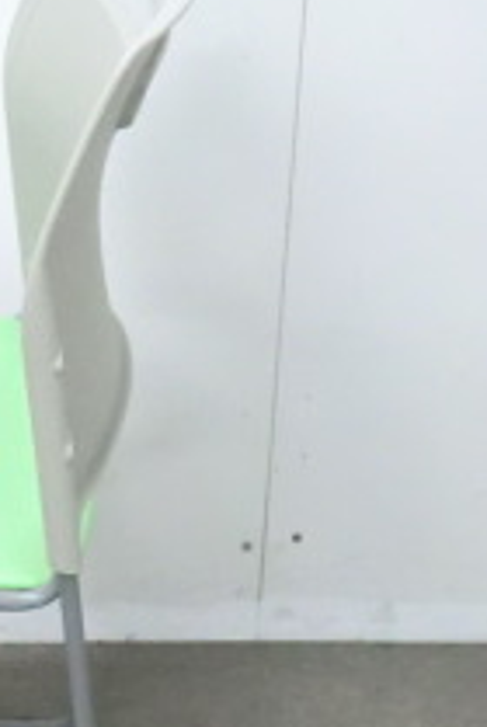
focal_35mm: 143
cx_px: -181
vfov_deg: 14.3
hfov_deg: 9.4
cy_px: 390
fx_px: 2892
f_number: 4.3
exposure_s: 1/40
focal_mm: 8.2
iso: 800
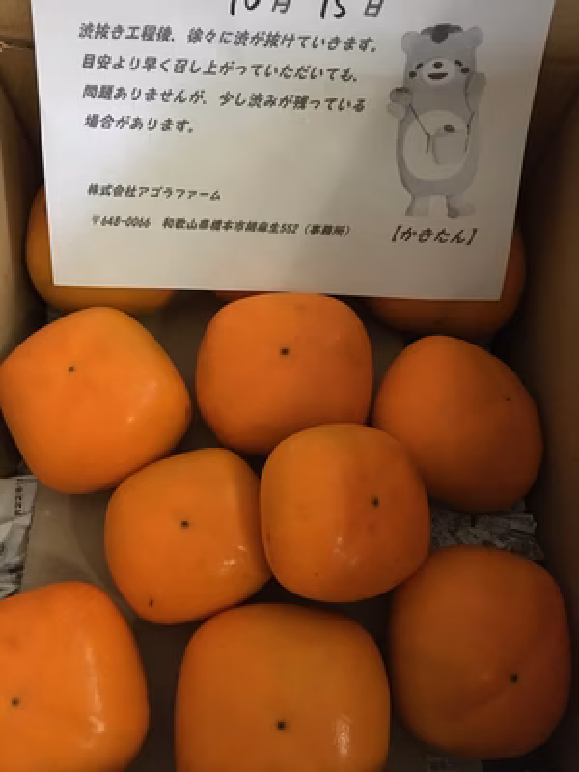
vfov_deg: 61.7
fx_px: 647
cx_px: 290
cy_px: 386
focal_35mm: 29
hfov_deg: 48.2
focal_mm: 4.15
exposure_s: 1/15
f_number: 2.2
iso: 320
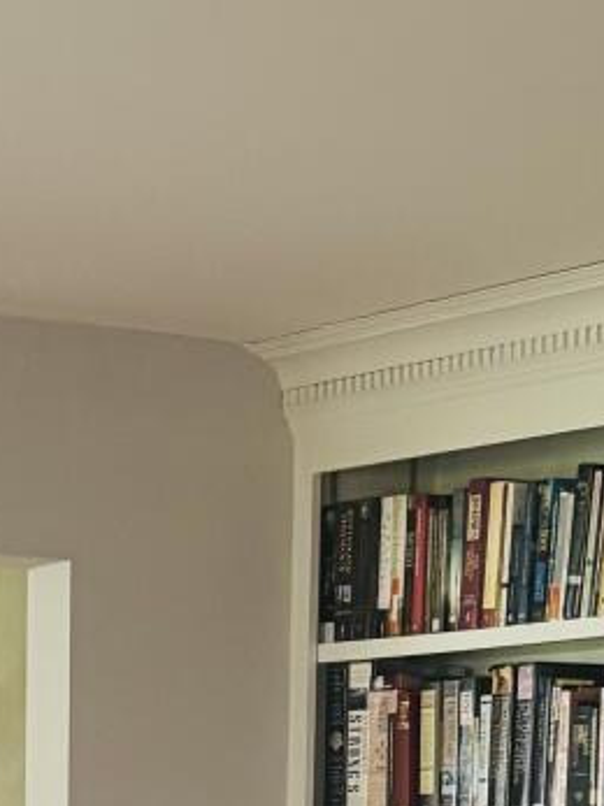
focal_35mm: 150
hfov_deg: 9.8
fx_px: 3492
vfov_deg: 12.6
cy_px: 1171
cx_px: 53
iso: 320
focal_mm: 5.96
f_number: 1.6
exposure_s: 1/60
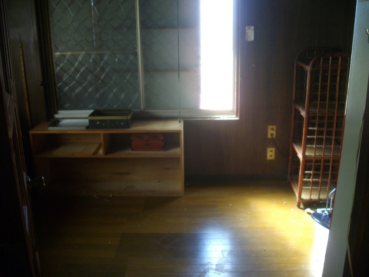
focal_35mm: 37
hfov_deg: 50.1
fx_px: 394
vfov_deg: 38.7
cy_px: 138
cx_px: 184
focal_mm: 6.2
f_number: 2.8
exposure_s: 1/50
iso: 242
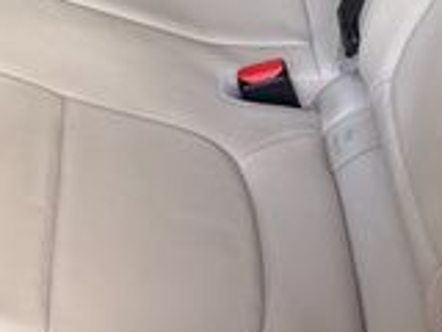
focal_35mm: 96
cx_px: 61
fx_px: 1226
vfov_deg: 14.7
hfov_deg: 20.1
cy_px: -113
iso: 50
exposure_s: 1/140
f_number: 1.78
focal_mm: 6.76
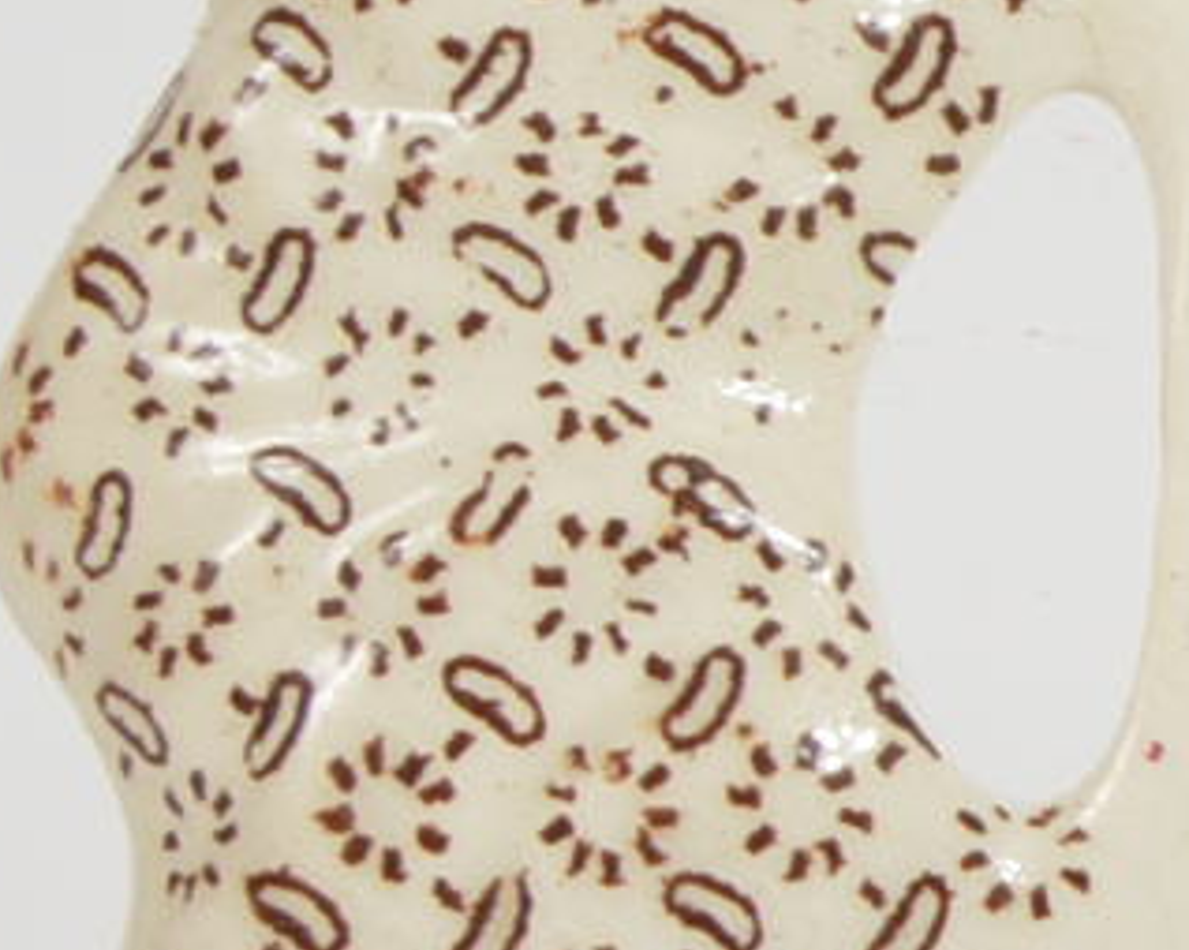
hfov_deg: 3.7
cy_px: 651
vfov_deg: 3.1
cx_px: 4371
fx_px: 17795
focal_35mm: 506
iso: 100
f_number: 9
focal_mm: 38
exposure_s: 1/80
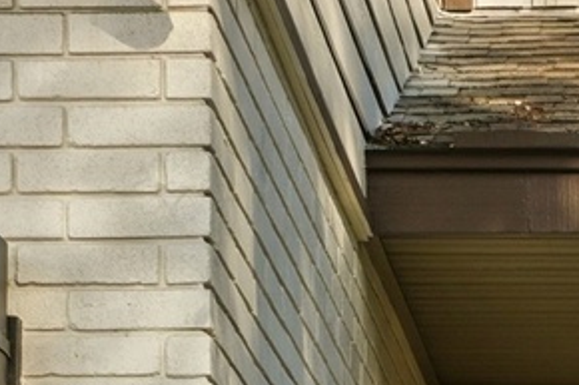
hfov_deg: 9.8
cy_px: 778
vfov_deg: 6.4
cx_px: 679
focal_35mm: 207
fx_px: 3327
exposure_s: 1/200
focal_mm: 37
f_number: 9
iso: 100
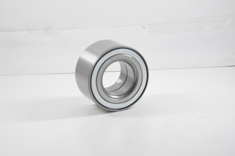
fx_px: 607
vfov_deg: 14.7
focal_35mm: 93
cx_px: 118
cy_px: 78
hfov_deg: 21.9
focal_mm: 62
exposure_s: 1/100
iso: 3200
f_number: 8
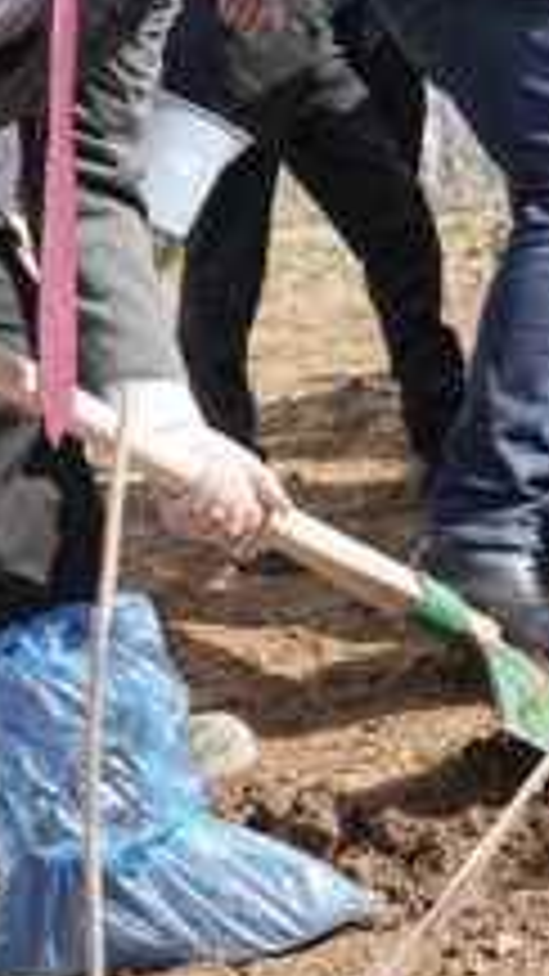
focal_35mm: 73
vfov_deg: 28.3
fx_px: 1890
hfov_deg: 16.5
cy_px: 184
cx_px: 238
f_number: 5.6
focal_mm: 24
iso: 200
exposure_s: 1/320
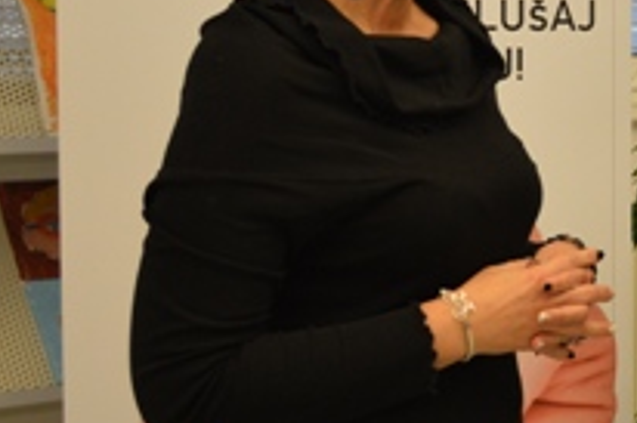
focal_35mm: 93
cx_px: 872
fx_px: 1644
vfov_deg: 14.6
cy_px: 90
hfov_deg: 19.8
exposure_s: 1/60
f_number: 3.8
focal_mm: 20
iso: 560
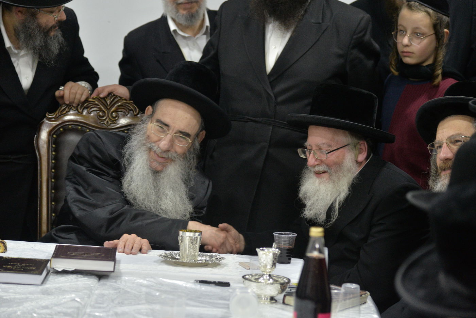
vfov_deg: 11.4
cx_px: 238
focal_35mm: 120
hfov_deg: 17.1
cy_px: 159
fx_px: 1587
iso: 2000
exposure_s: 1/100
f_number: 4
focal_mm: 120
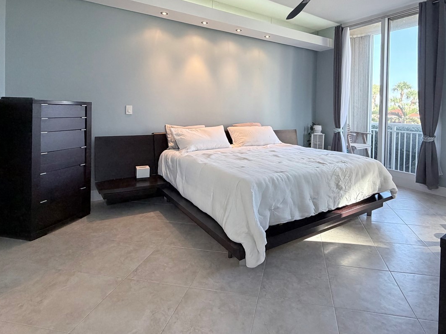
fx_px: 271
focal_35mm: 21
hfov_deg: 78.5
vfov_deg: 62.0
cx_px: 255
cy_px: 114
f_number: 2.2
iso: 250
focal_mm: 2.22
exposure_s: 1/120
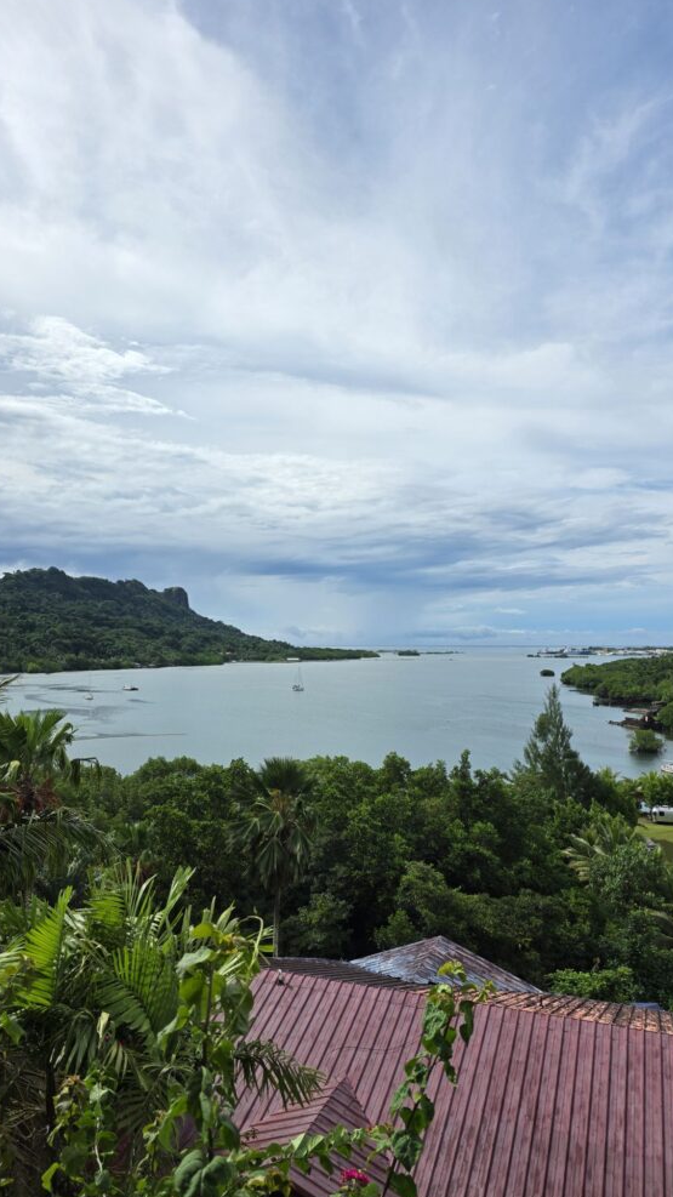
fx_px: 825
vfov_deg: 71.9
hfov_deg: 44.4
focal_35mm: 26
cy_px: 604
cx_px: 318
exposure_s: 1/7944
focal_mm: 6.3
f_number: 1.7
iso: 80
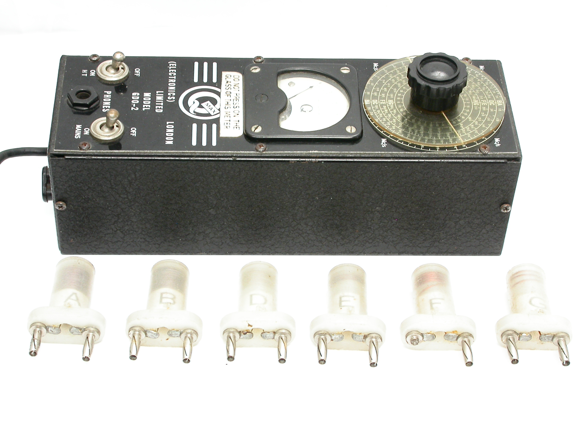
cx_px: 290
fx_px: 1360
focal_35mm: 81
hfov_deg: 24.1
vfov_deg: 18.2
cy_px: 218
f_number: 4.5
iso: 100
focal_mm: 16.9
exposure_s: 1/7.5
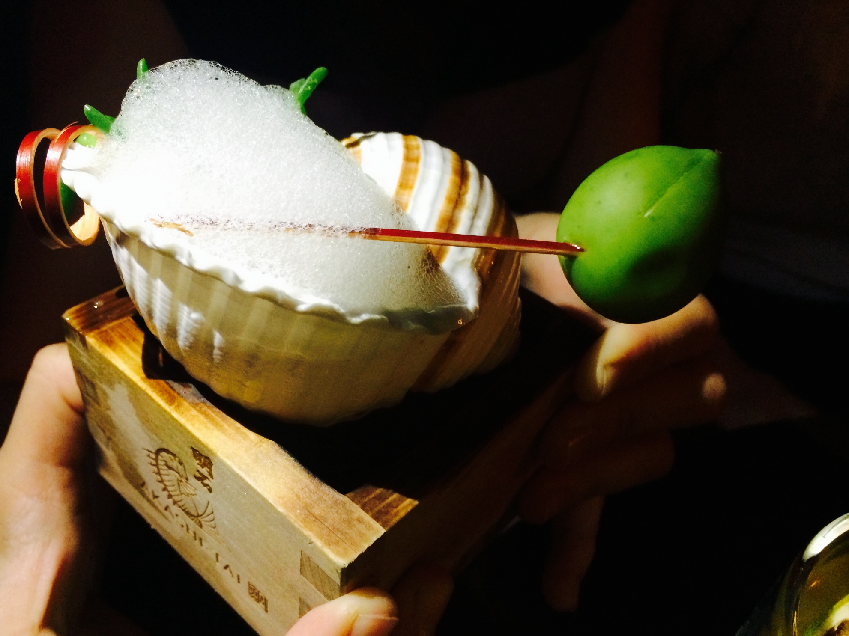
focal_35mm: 31
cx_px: 413
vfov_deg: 45.4
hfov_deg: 58.3
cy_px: 324
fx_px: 760
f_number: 2.2
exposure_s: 1/30
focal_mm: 4.12
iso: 250
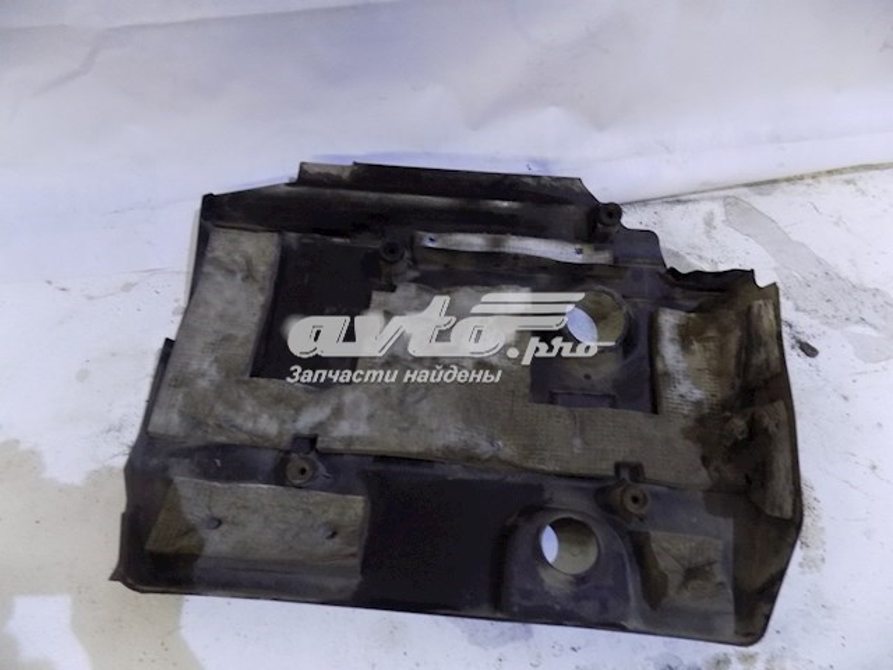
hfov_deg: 73.9
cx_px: 446
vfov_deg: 58.9
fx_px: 593
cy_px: 335
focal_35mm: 23
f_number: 3.1
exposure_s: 1/13
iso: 400
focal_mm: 4
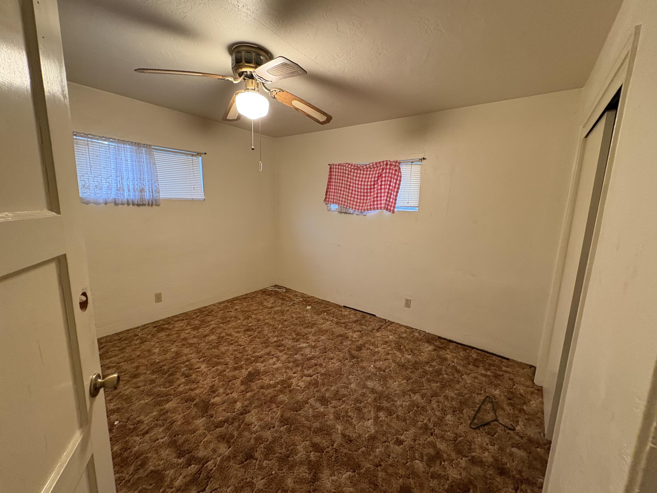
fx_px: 266
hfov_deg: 102.1
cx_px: 328
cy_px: 246
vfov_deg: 85.7
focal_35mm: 14
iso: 400
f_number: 2.2
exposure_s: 1/60
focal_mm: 2.22
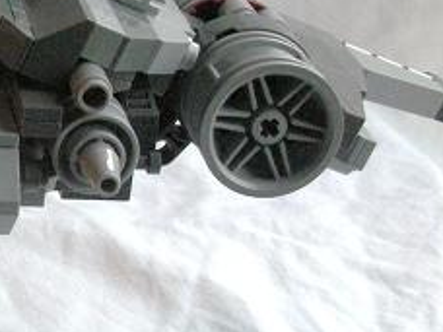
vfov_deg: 12.6
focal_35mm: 118
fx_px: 1510
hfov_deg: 15.6
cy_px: 155
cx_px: -192
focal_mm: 5.8
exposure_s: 1/122
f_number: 2.8
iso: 290
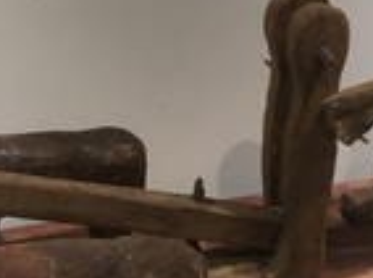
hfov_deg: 21.8
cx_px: 184
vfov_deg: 16.2
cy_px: 231
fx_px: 968
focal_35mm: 90
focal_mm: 4.15
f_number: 2.2
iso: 64
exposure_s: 1/33
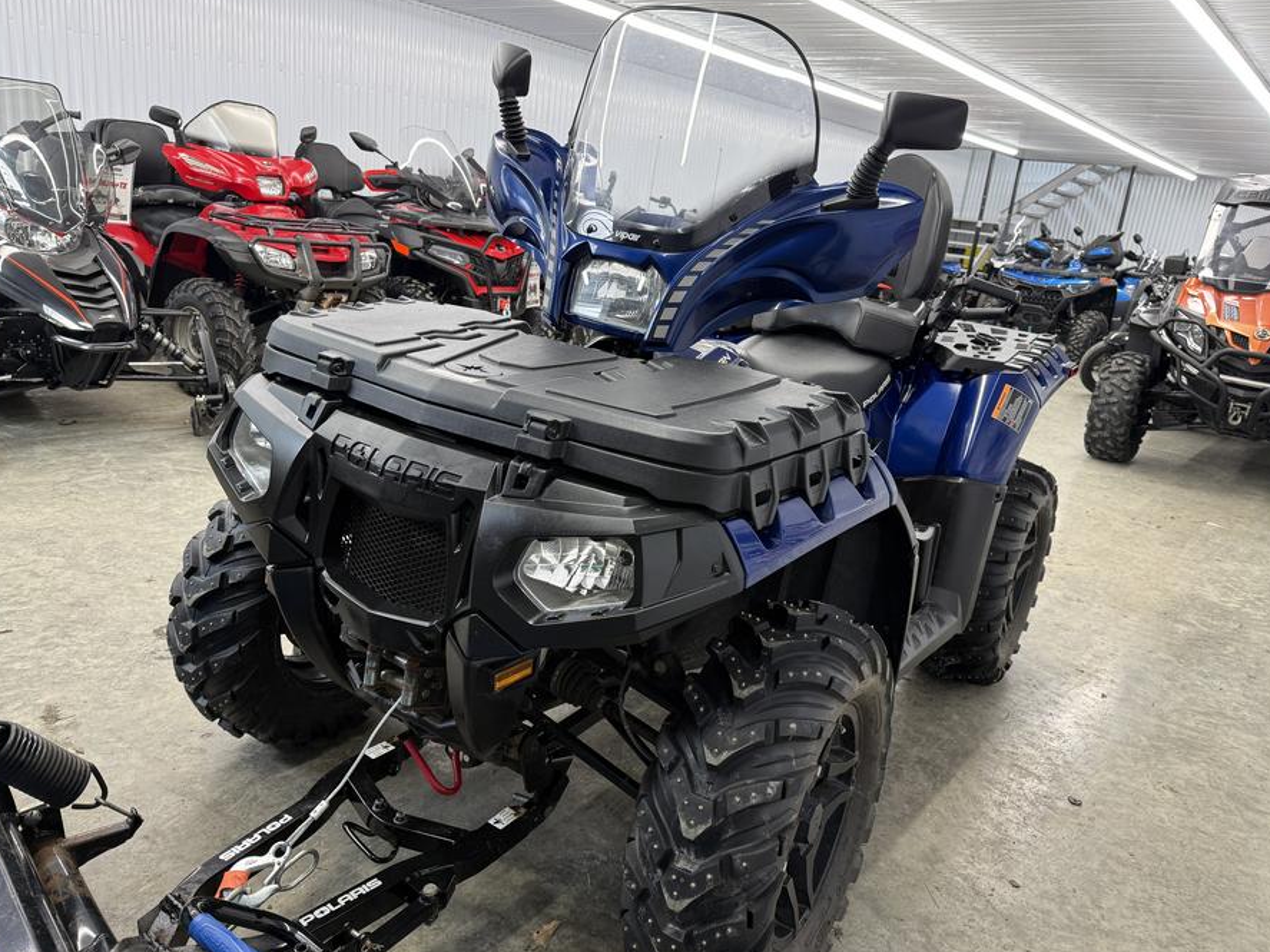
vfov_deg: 54.9
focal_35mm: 25
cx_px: 646
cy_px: 476
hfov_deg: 69.4
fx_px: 917
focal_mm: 6.76
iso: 100
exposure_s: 1/121
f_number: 1.78
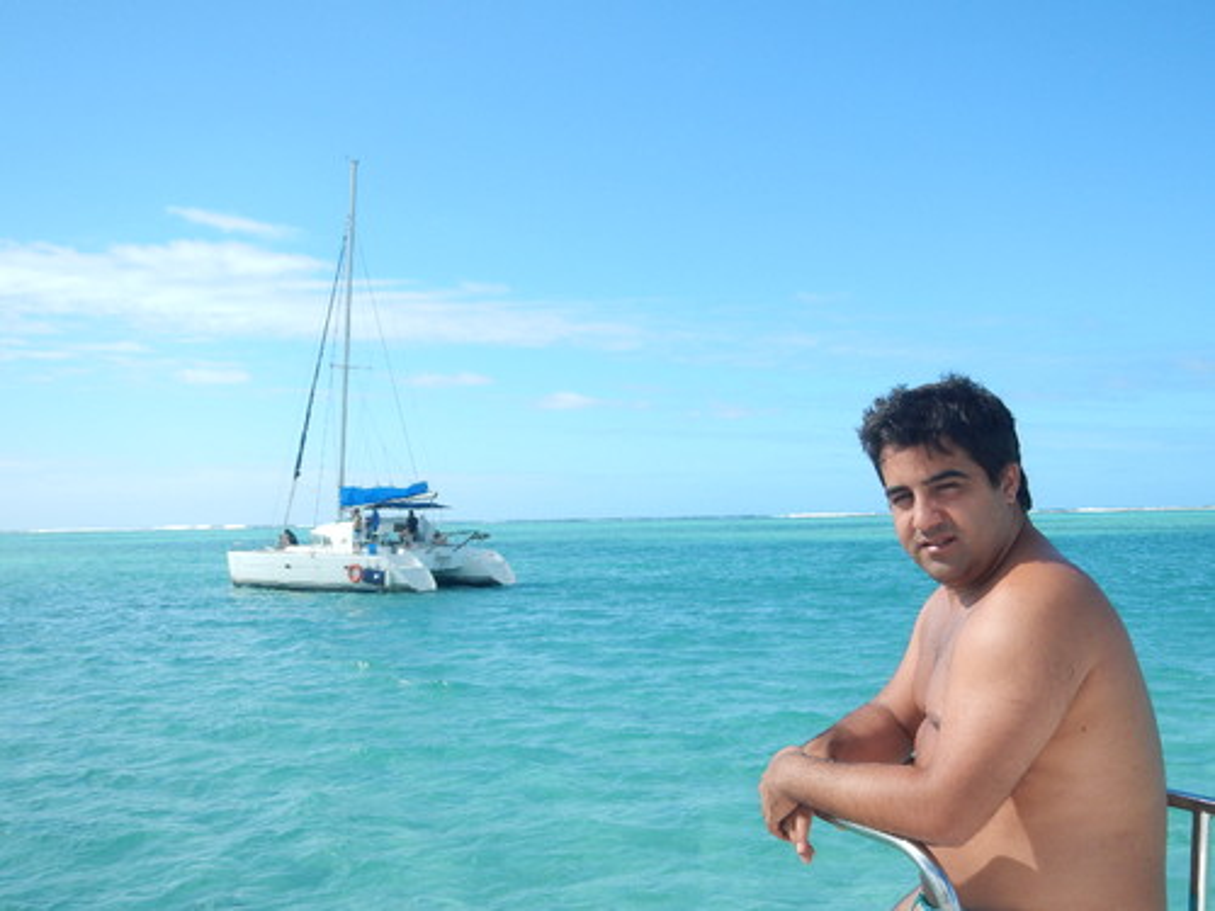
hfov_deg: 51.4
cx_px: 608
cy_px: 456
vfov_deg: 39.7
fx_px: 1264
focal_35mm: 36
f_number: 4
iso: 125
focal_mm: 6.5
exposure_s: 1/640
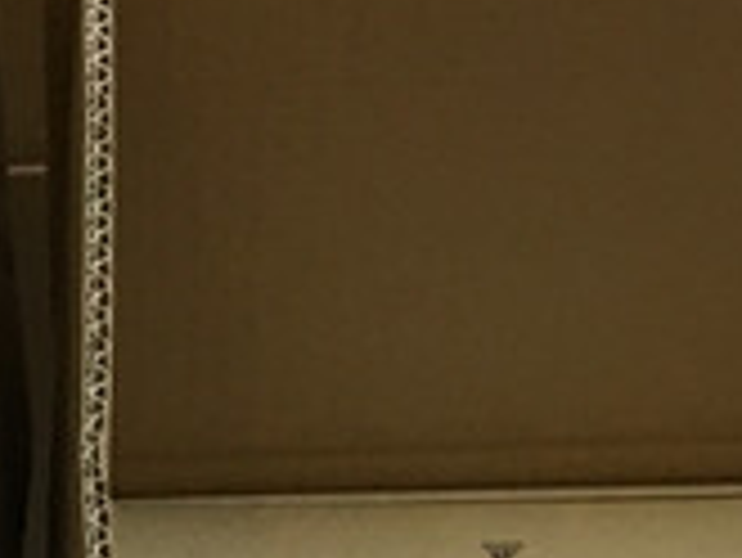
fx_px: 3775
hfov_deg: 11.1
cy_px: 1652
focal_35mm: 176
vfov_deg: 7.5
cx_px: -76
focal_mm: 4.15
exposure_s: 1/33
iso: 125
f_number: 2.2
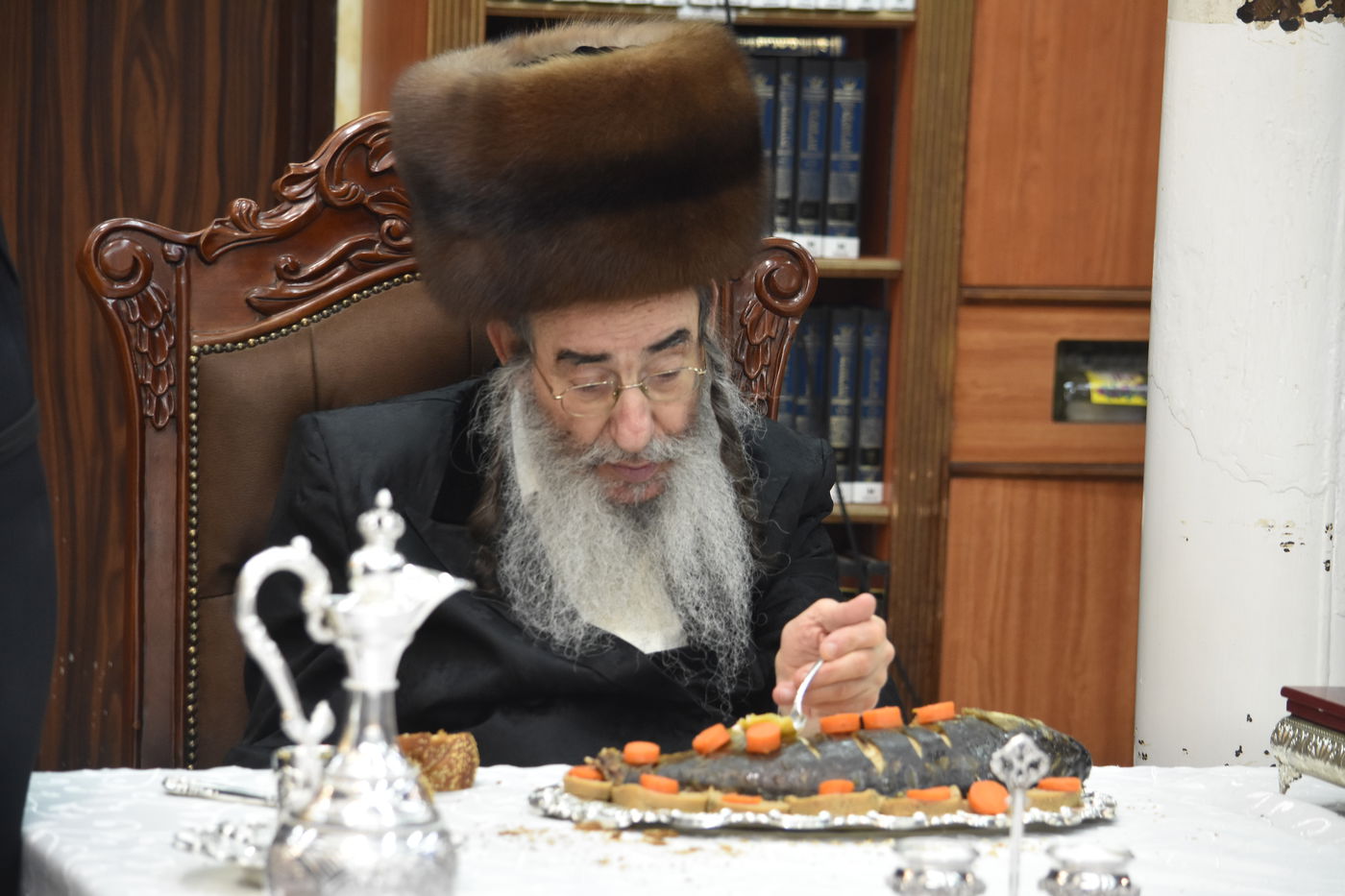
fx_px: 6163
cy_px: 448
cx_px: 672
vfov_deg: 8.3
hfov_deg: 12.5
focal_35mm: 165
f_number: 5.6
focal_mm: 110
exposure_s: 1/100
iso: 1250
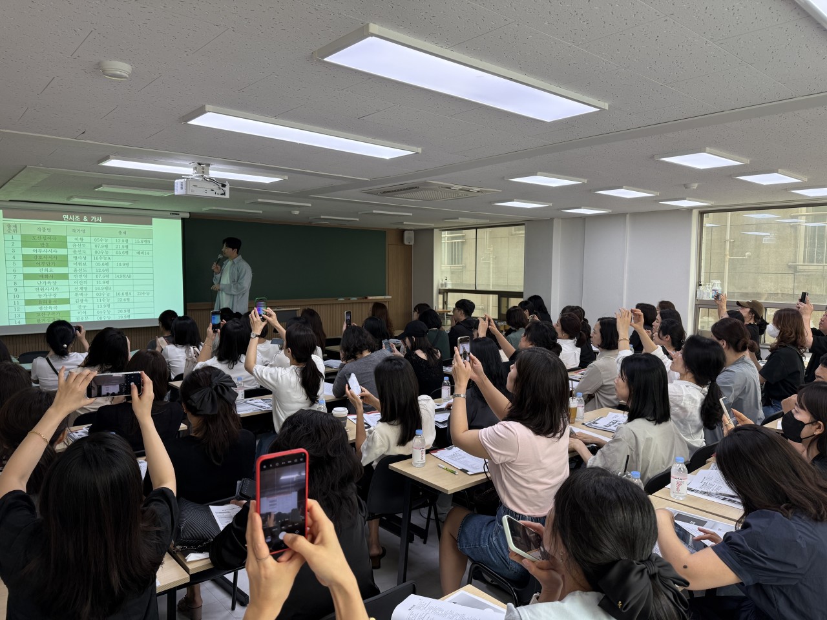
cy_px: 310
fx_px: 573
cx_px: 414
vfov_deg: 56.8
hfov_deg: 71.6
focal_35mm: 24
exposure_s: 1/229
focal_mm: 6.76
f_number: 1.78
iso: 125
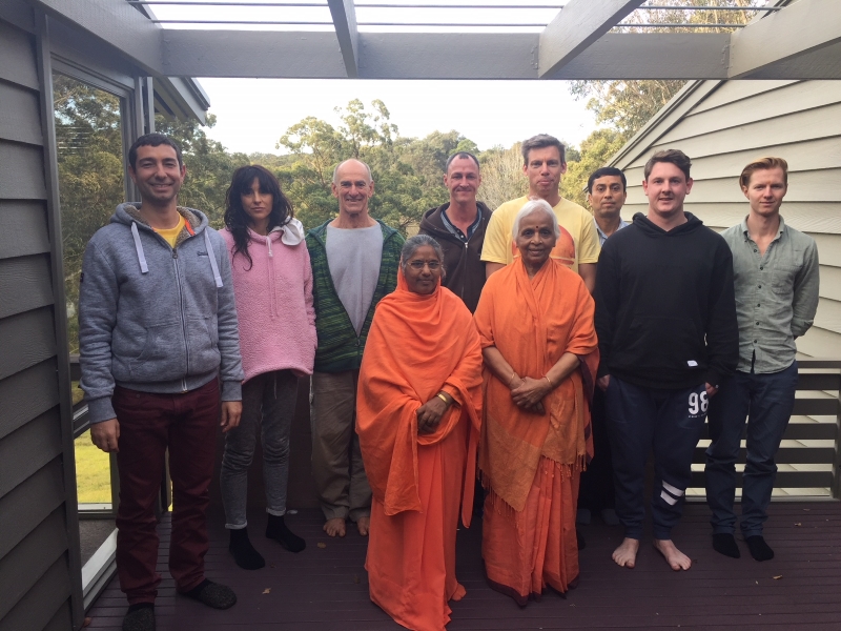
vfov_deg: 48.2
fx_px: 705
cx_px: 420
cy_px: 316
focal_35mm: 29
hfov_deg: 61.7
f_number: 2.2
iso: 32
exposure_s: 1/117
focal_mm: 4.15
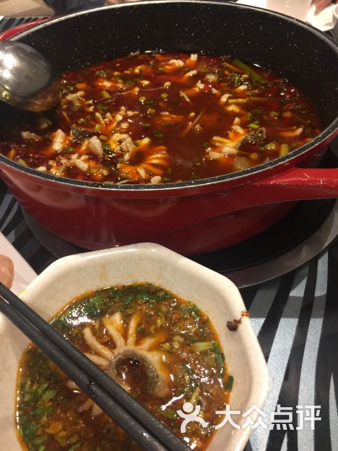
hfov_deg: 48.2
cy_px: 226
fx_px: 378
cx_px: 169
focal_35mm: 29
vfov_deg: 61.7
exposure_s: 1/17
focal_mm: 4.15
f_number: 2.2
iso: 100
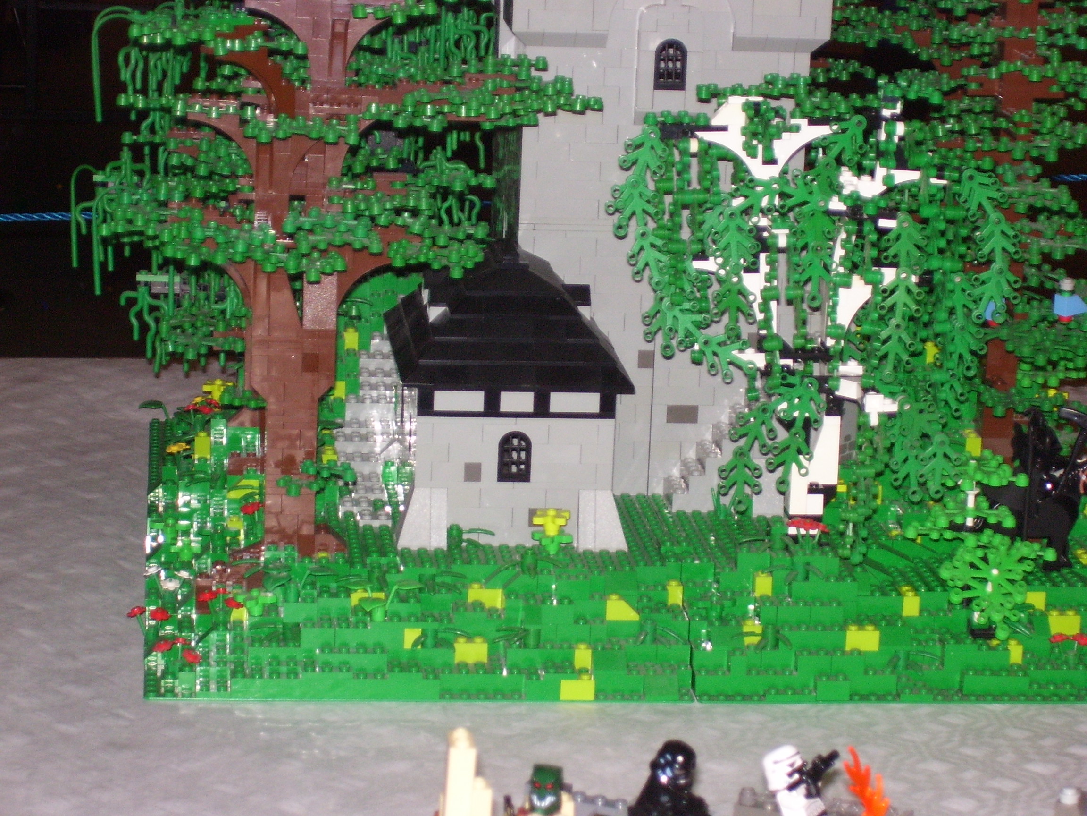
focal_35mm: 108
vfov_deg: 13.7
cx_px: 544
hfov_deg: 18.2
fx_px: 3391
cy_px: 408
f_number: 4.6
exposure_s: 1/90
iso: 160
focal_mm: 18
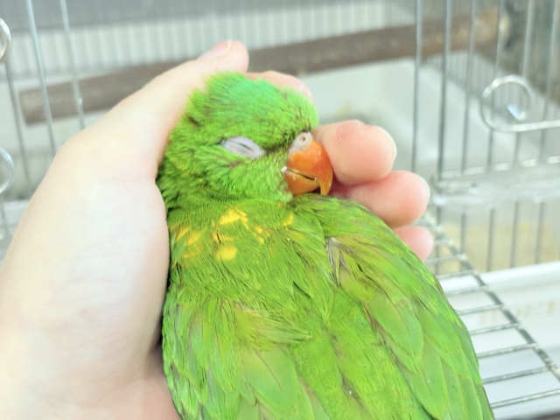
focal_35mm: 52
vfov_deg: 28.0
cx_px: 280
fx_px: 841
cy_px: 210
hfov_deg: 36.8
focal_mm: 5.96
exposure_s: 1/50
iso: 100
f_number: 1.6
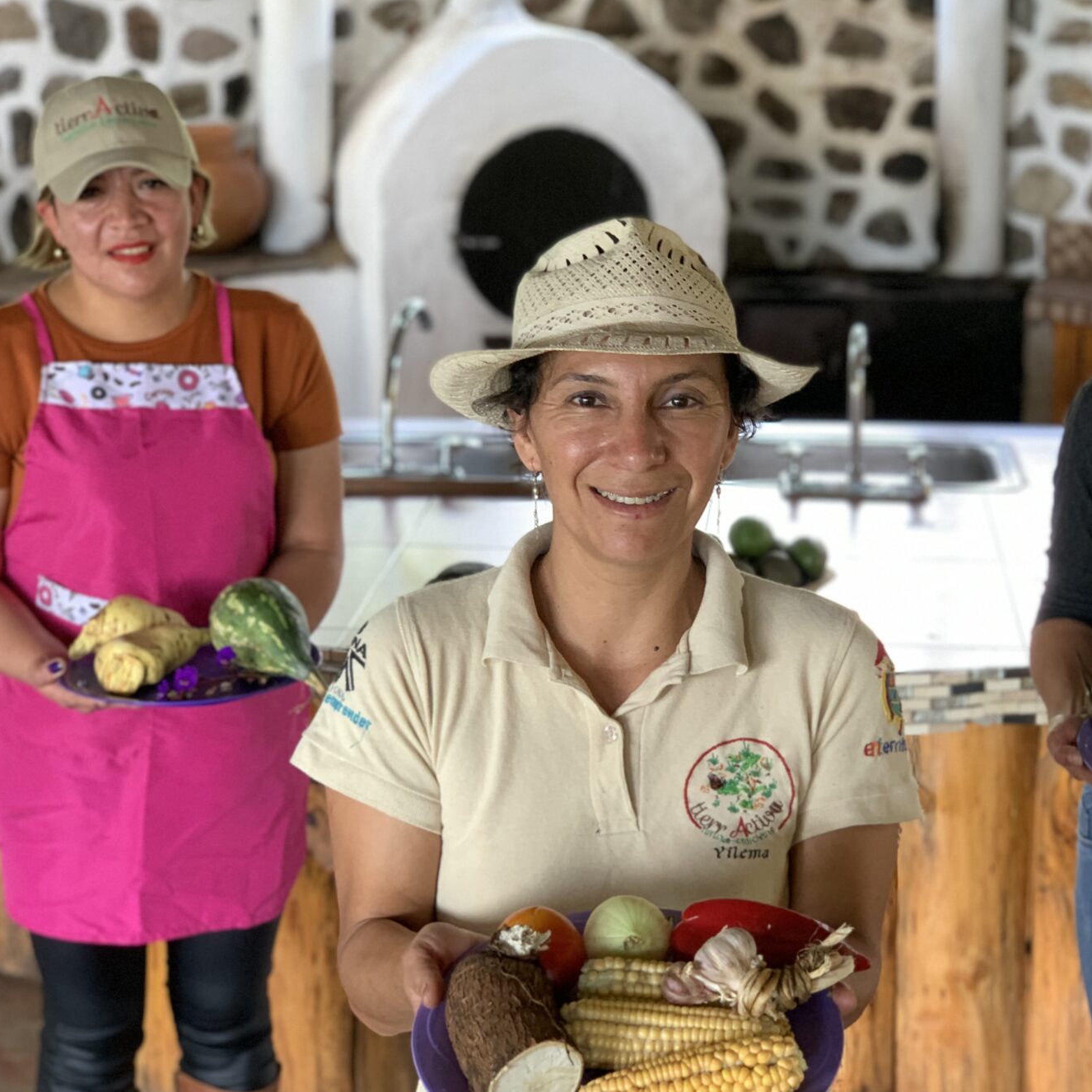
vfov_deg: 24.3
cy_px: 616
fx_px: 2534
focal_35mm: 71
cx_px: 680
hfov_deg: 24.3
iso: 125
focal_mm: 6
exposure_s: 1/60
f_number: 2.4
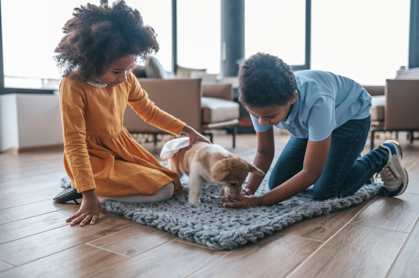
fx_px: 407
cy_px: 139
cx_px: 210
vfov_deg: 37.8
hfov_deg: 54.5
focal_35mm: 35
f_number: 2
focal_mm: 35
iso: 400
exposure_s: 1/640
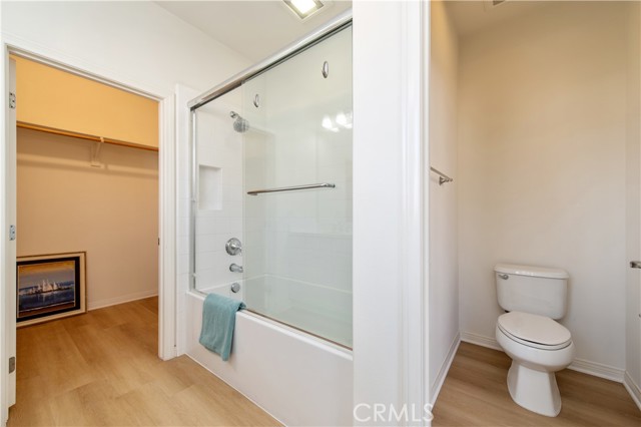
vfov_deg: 81.1
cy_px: 214
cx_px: 320
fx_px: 249
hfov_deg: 104.3
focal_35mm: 14
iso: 220
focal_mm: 14
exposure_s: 1/60
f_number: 4
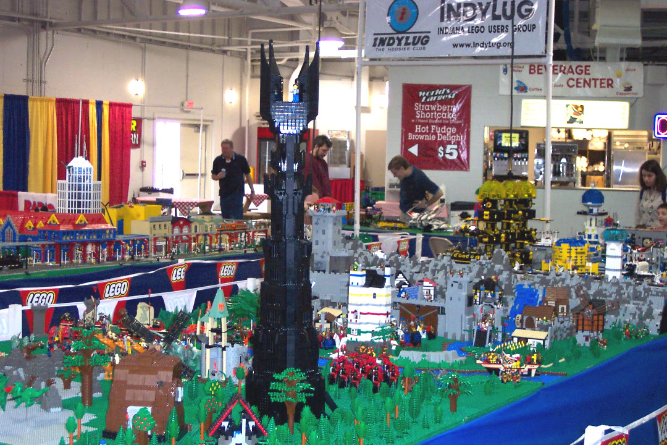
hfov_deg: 31.9
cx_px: 334
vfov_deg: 21.6
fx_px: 1167
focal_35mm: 63
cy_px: 222
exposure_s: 1/45
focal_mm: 13.3
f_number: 3.4
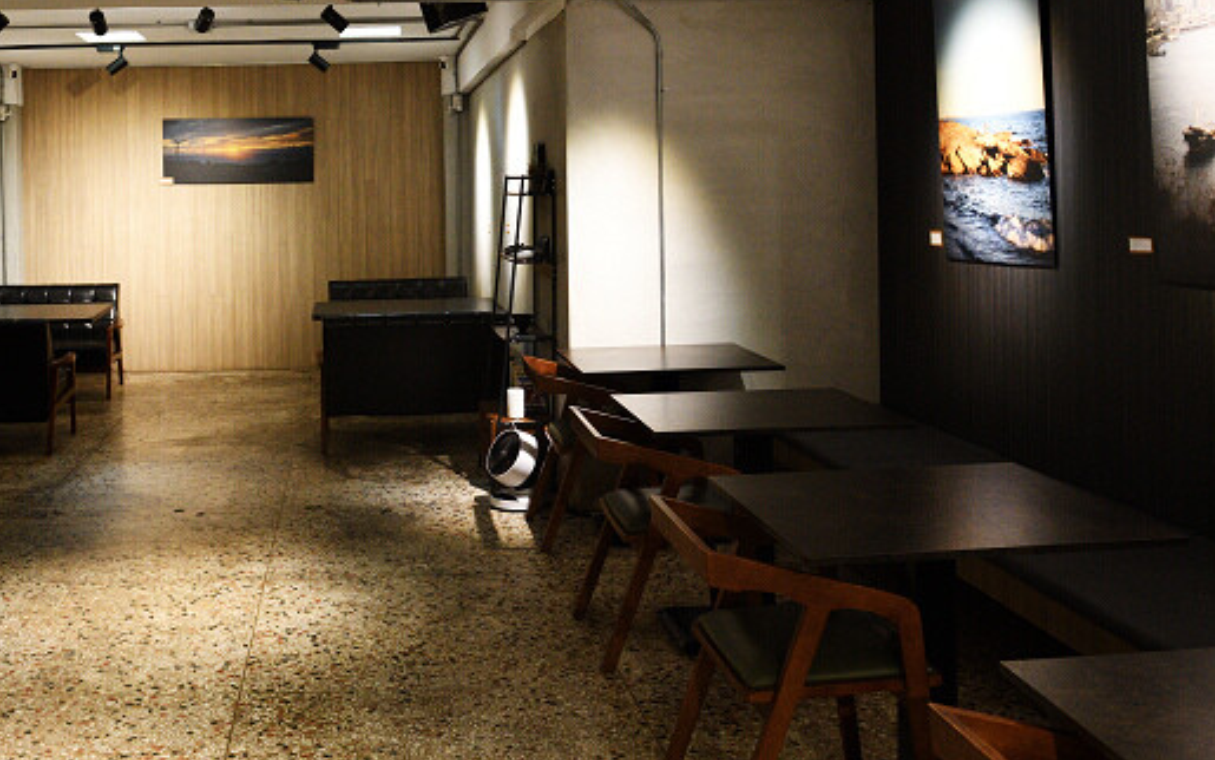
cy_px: 183
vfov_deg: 32.9
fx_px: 1258
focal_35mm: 38
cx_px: 377
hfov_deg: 50.3
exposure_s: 1/50
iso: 3200
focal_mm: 24
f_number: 5.6
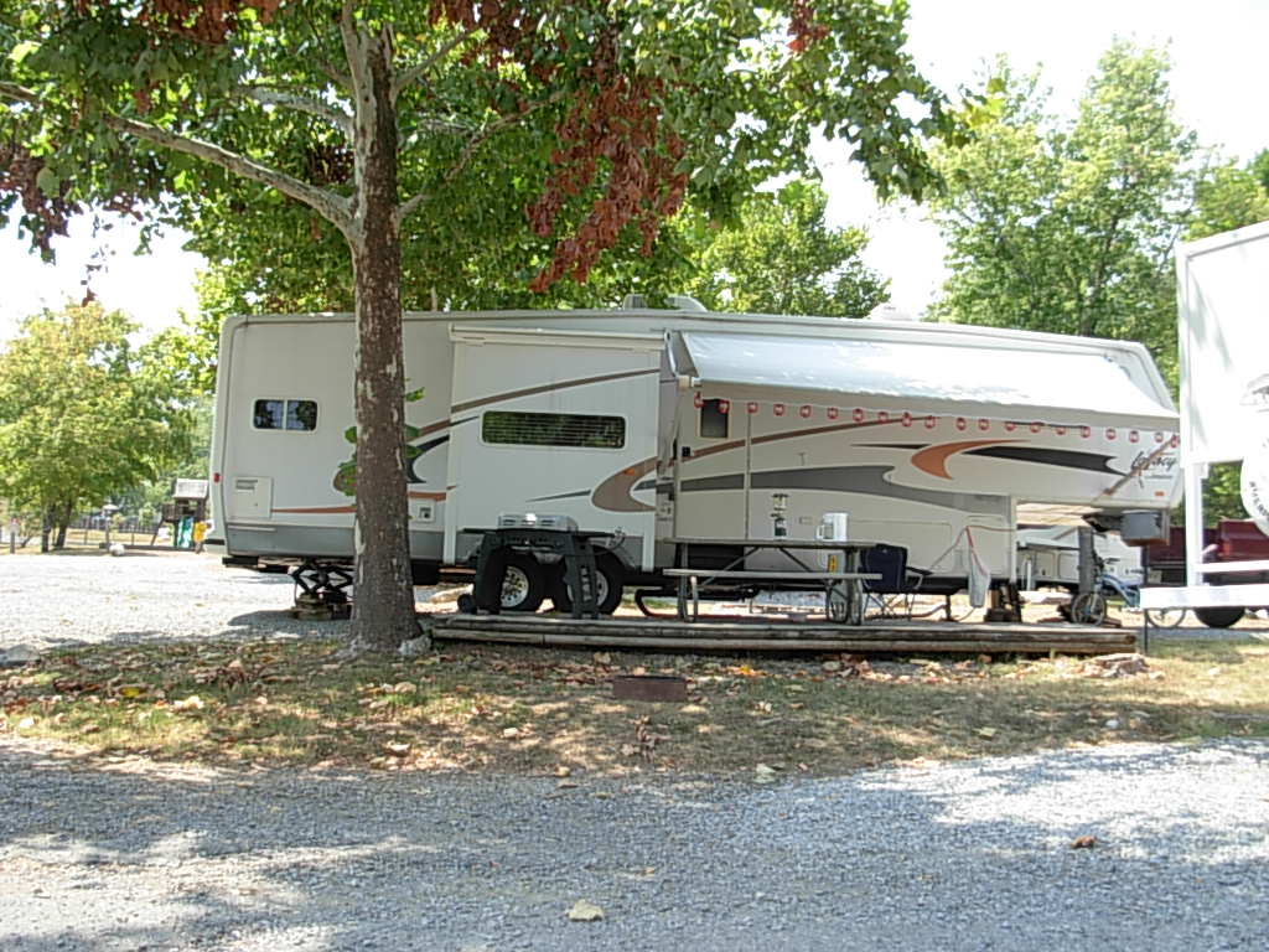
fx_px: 1393
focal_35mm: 38
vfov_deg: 37.7
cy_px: 476
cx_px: 634
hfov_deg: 49.0
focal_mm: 6.3
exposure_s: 1/342
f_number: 2.9
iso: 79
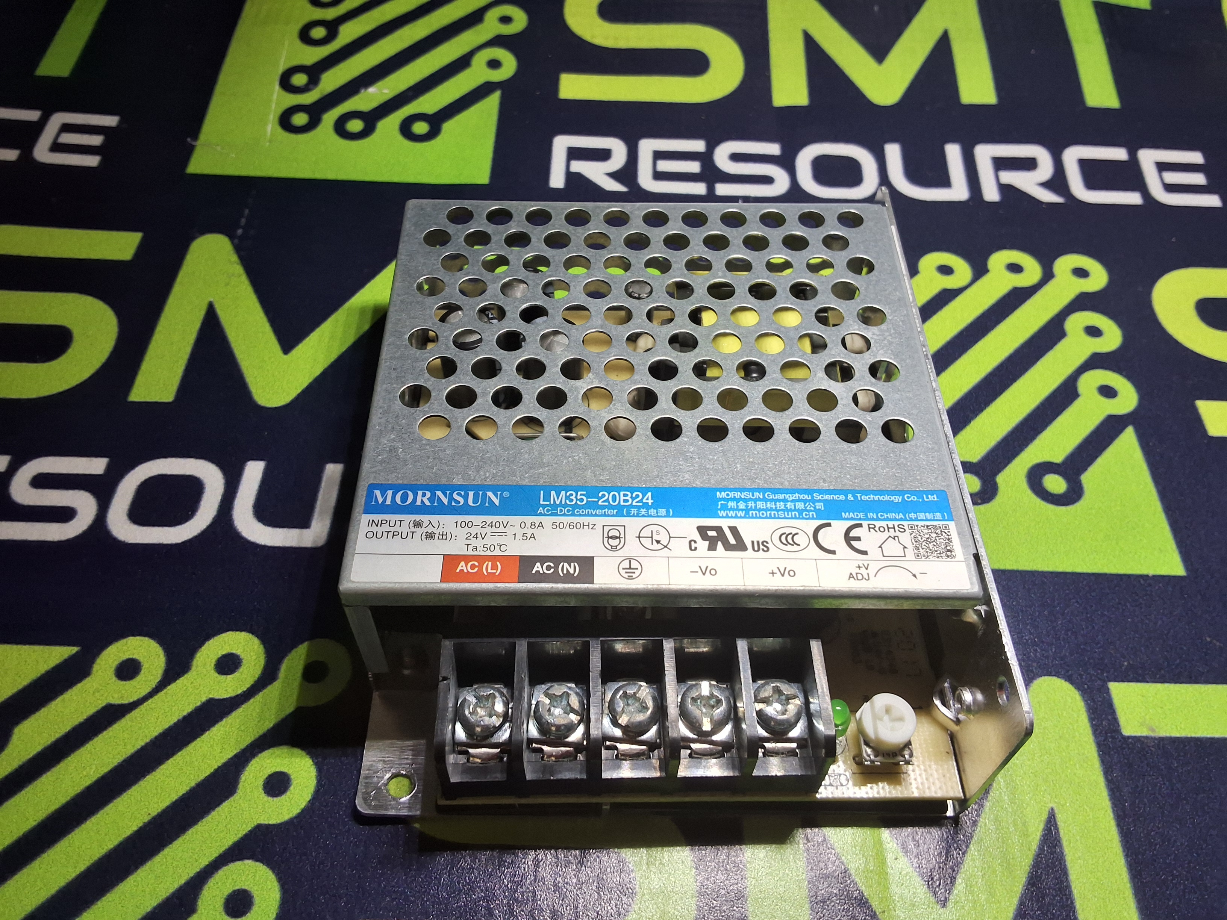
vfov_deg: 49.7
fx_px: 992
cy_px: 460
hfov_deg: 63.4
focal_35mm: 28
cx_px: 614
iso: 64
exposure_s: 1/120
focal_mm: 2.91
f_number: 1.9
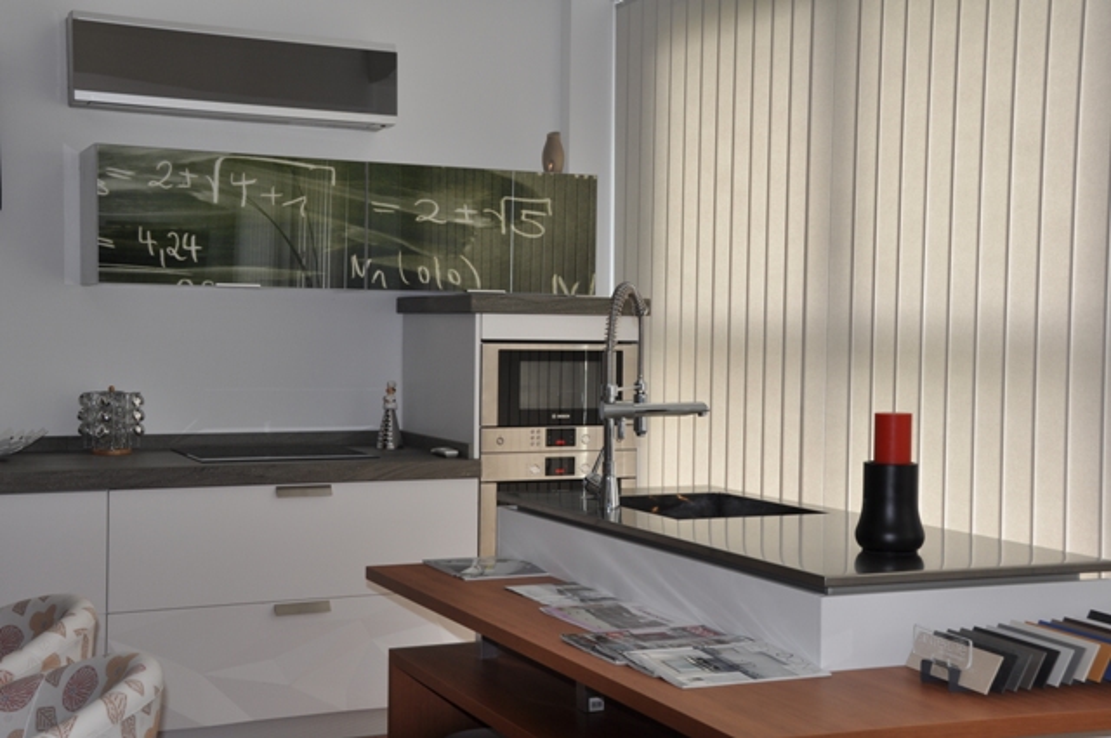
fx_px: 1479
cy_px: 369
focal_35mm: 48
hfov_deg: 41.2
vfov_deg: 28.0
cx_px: 556
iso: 200
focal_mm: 32
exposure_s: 1/3
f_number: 13
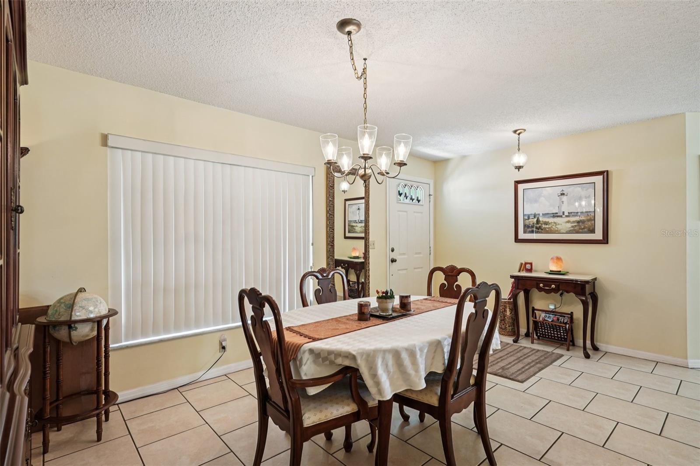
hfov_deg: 90.0
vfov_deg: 67.4
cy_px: 233
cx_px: 350
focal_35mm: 18
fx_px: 350
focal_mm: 18
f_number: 8
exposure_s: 1/6
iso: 400
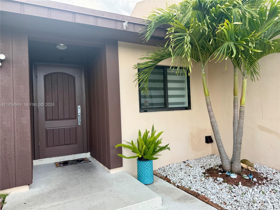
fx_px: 194
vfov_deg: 56.8
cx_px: 140
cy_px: 105
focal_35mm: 24
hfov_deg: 71.6
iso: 80
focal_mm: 6.76
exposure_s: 1/494
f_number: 1.78
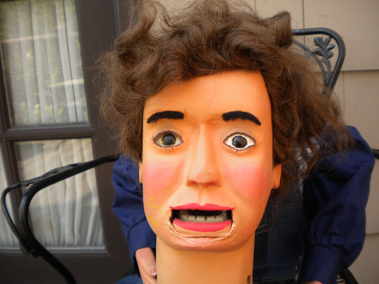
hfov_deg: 52.6
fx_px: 383
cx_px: 190
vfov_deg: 40.7
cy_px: 142
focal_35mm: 35
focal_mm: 6.3
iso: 80
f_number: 3.1
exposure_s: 1/106
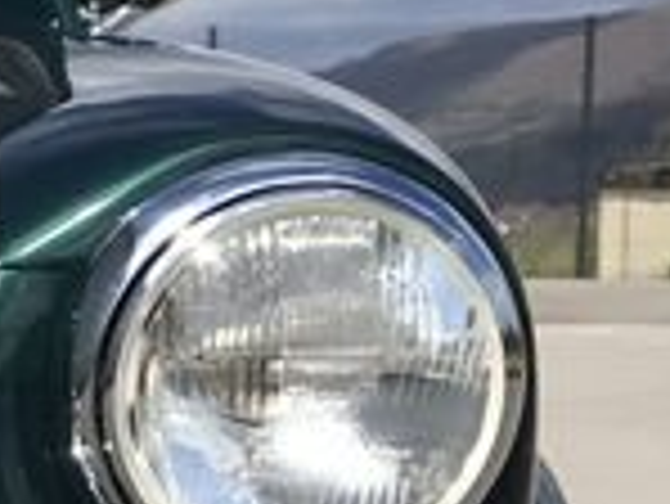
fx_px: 2906
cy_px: 594
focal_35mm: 150
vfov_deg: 9.8
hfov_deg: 11.1
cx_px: -935
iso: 20
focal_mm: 3.99
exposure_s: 1/2740
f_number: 1.8
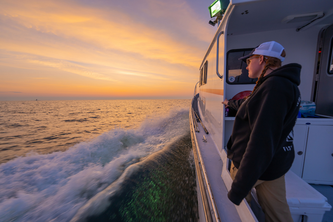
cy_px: 111
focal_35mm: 14
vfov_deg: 81.2
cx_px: 166
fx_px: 129
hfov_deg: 104.3
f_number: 4
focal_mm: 14
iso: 100
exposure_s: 1/160
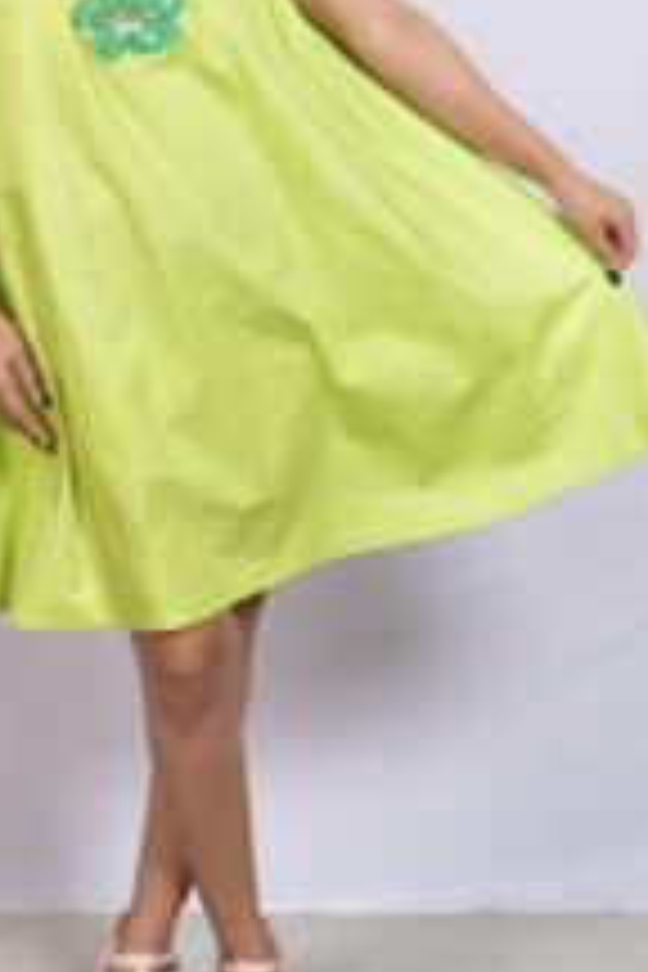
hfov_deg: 13.1
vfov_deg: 19.5
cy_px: 274
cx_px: 194
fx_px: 2808
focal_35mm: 104
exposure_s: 1/160
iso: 160
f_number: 5.6
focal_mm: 50
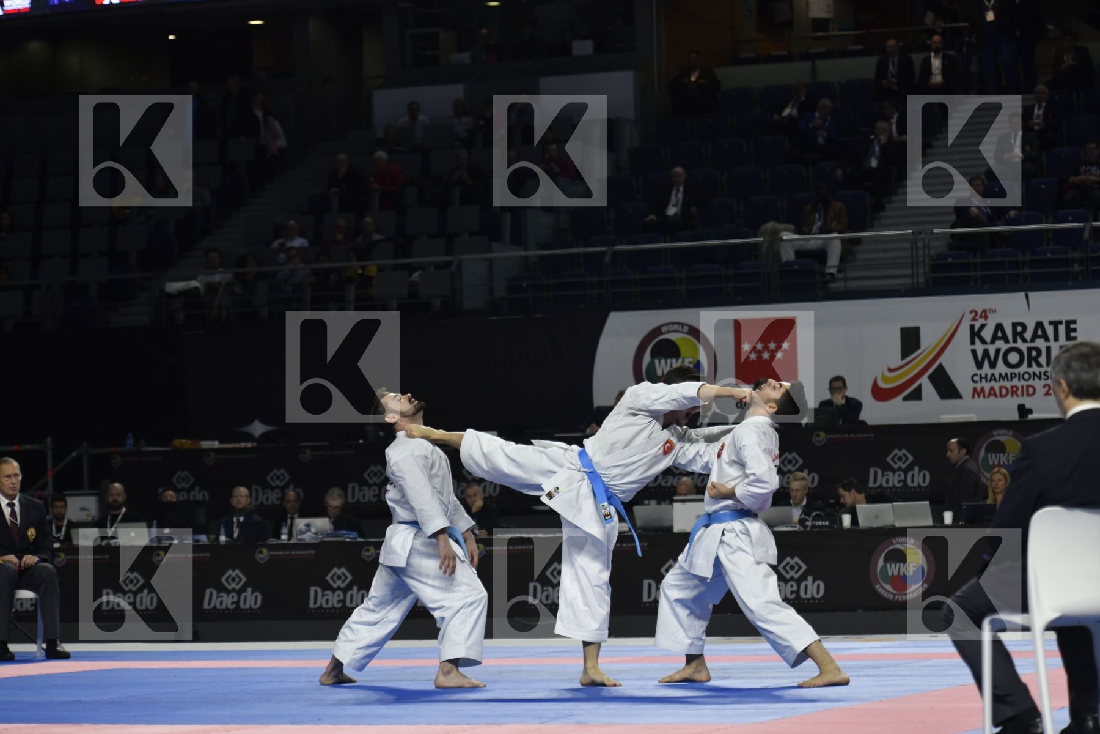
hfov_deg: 16.8
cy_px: 367
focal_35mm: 122
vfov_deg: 11.2
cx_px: 550
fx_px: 3727
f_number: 4
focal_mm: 122
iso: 1250
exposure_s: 1/800
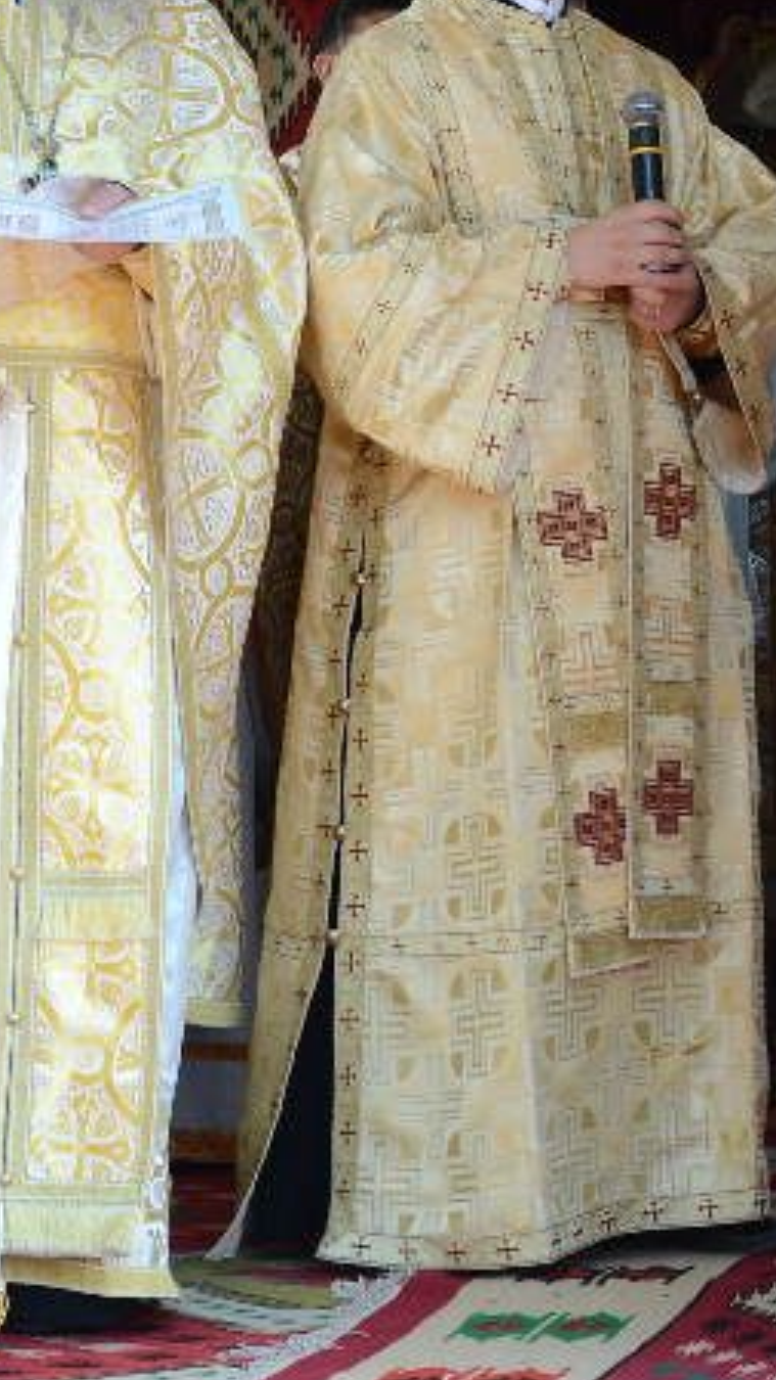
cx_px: 1258
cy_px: 202
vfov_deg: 19.4
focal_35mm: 109
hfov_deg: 10.6
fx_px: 3989
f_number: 6.3
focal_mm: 26
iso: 160
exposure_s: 1/100
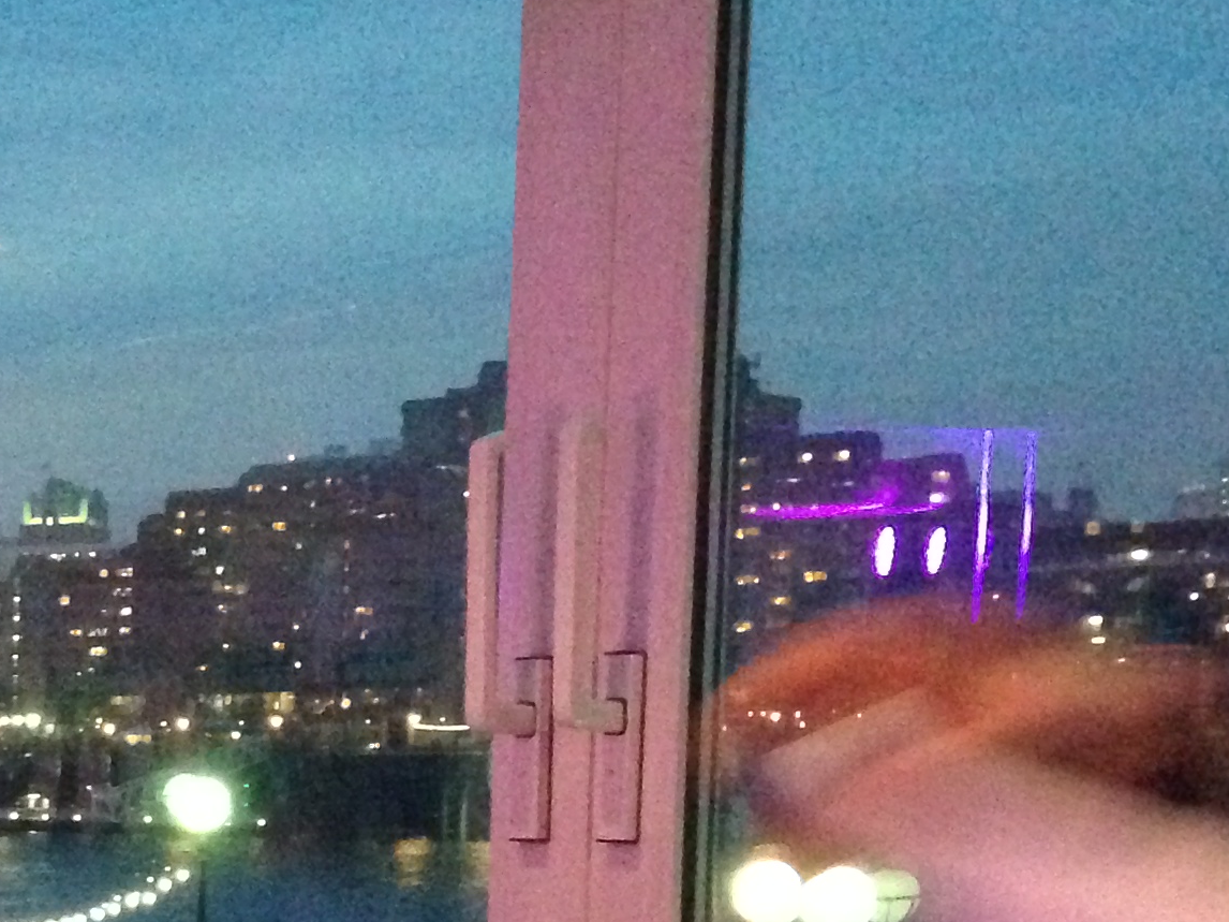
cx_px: -478
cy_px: 1049
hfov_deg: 18.9
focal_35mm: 94
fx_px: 3337
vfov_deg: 15.3
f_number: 2.4
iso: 800
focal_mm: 4.12
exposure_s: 1/15
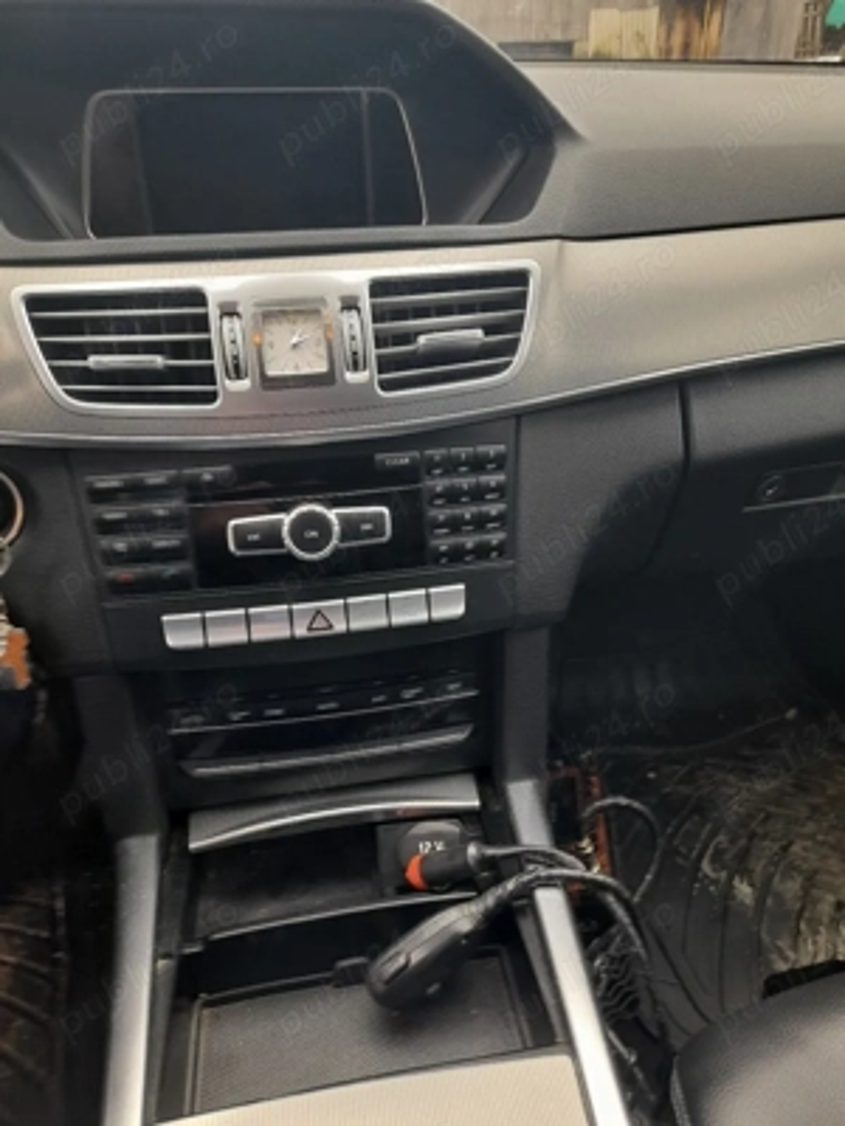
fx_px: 814
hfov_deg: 54.9
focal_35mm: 25
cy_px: 563
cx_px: 422
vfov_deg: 69.4
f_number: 2
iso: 40
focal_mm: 4.6
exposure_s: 1/50
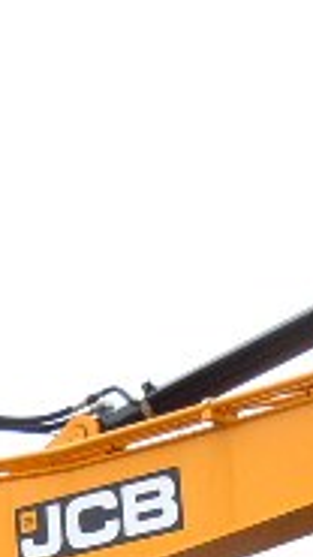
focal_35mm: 141
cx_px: 60
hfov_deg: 8.6
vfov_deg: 14.4
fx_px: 2081
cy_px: 795
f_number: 3.5
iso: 100
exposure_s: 1/125
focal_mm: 5.4
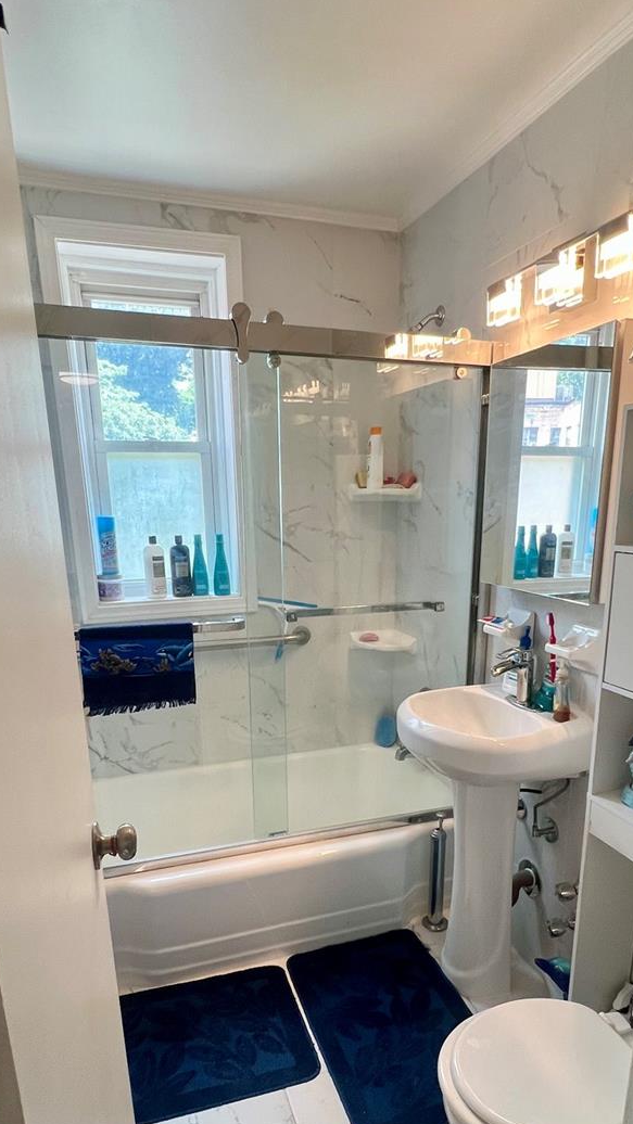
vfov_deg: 82.6
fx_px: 626
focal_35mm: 21
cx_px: 333
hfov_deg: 53.6
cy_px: 688
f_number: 1.8
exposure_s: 1/120
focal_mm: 1.57
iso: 125
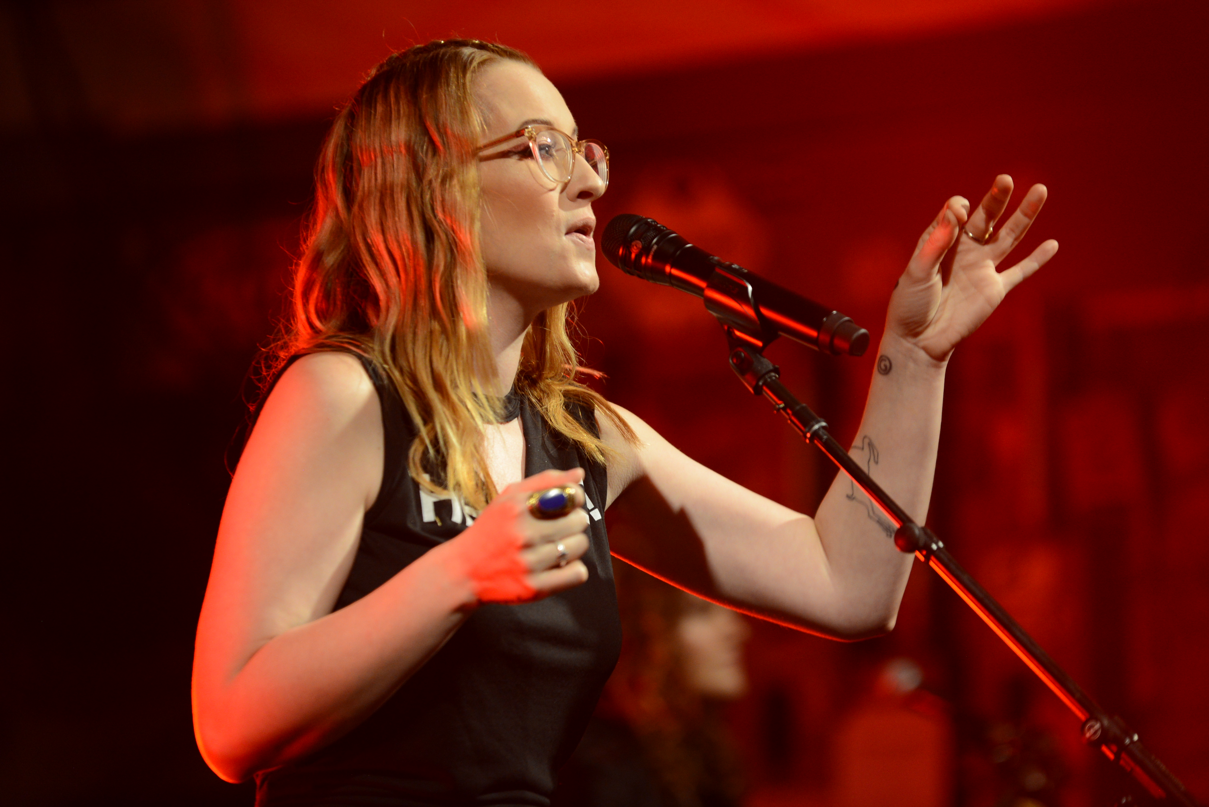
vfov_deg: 6.9
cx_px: 604
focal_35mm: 200
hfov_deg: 10.3
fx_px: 6719
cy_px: 404
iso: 2000
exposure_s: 1/125
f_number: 2.8
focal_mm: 200
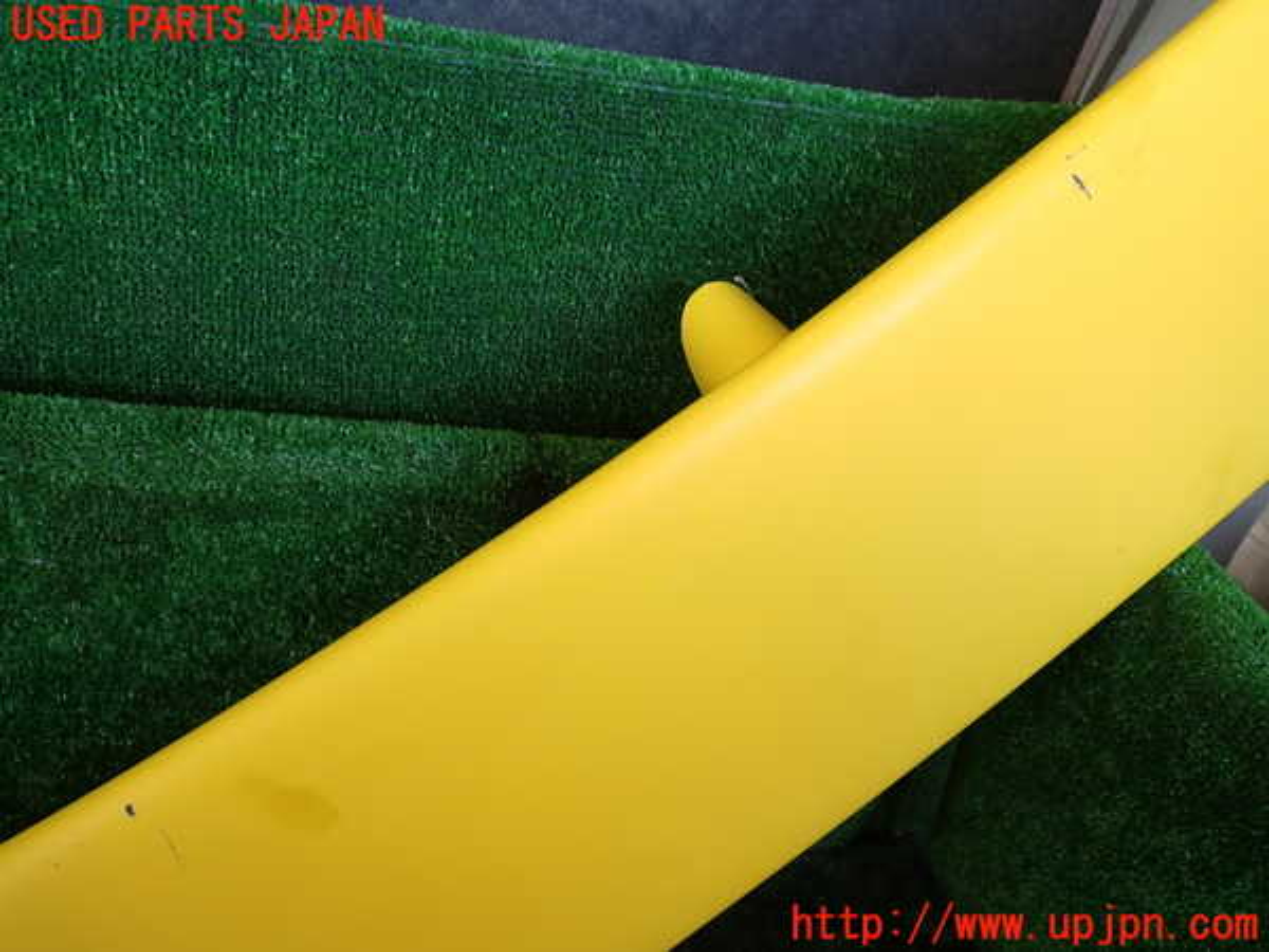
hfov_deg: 60.0
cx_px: 634
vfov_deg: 46.8
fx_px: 1100
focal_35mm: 30
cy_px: 476
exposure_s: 1/100
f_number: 2.3
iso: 100
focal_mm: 5.4
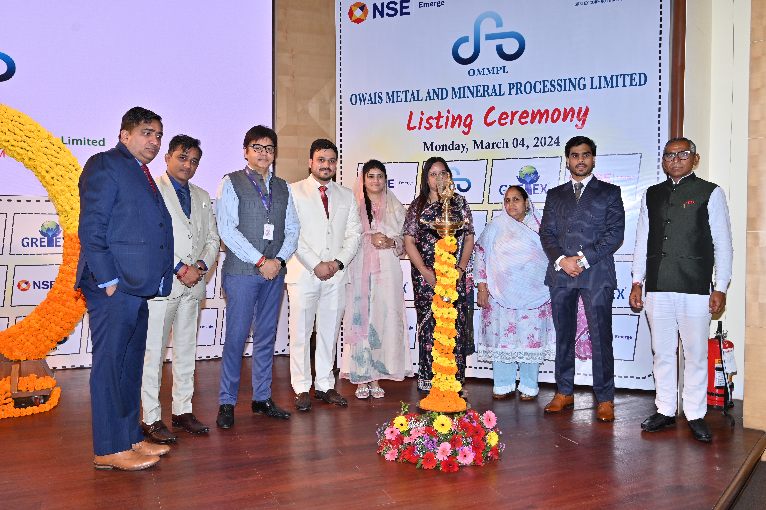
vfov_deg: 41.7
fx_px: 670
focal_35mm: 32
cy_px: 255
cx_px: 383
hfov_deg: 59.5
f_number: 5.6
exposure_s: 1/160
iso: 400
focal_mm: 31.5
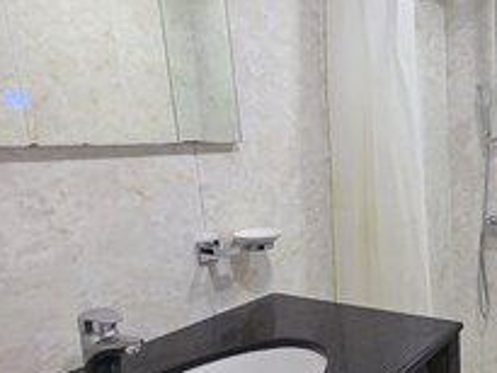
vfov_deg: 48.1
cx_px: 527
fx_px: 417
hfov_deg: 47.5
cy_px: 217
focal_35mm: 29
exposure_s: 1/100
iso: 125
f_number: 1.9
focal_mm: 2.2
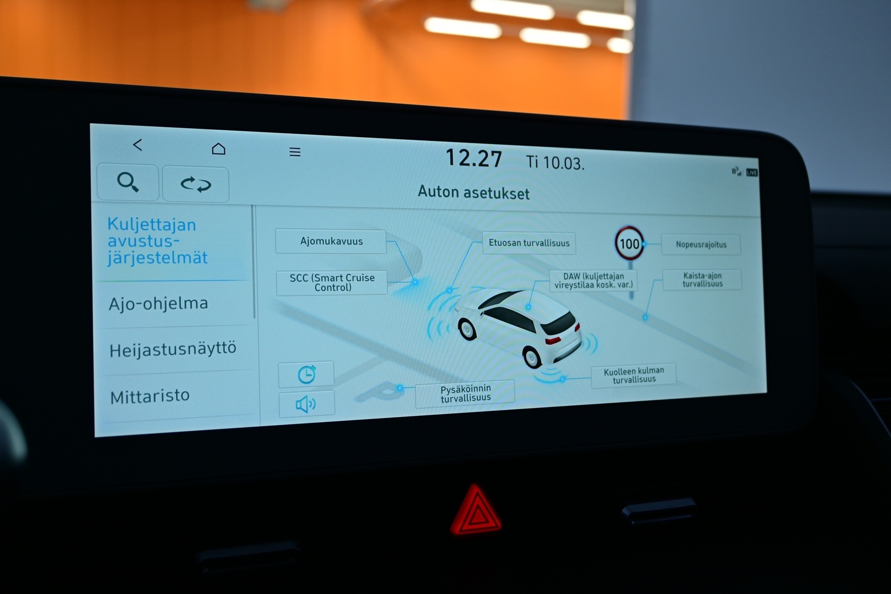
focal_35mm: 34
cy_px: 297
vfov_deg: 38.4
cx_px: 446
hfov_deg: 55.1
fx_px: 854
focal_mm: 23
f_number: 4.2
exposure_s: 1/40
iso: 160
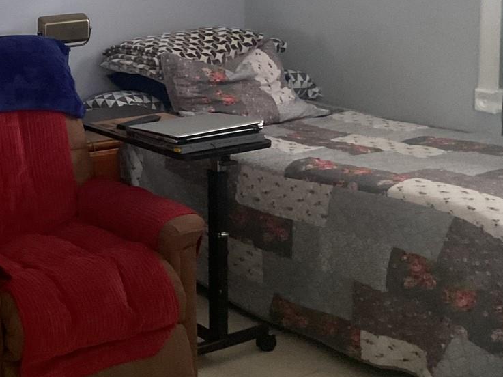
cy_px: 67
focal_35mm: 63
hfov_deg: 28.5
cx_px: -22
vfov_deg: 22.9
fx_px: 915
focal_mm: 3
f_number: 1.8
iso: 320
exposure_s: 1/30
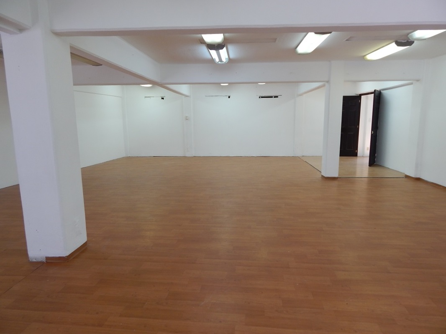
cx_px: 223
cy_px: 167
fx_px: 296
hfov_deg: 73.9
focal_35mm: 23
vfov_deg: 58.9
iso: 125
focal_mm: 4
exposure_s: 1/30
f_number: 3
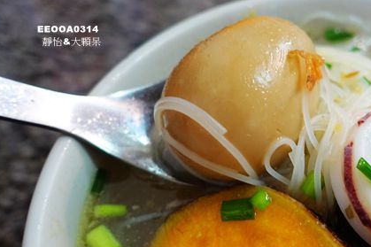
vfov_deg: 29.8
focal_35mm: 45
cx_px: 266
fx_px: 464
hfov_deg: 42.6
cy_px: 106
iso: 400
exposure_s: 1/30
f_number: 2.5
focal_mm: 10.51
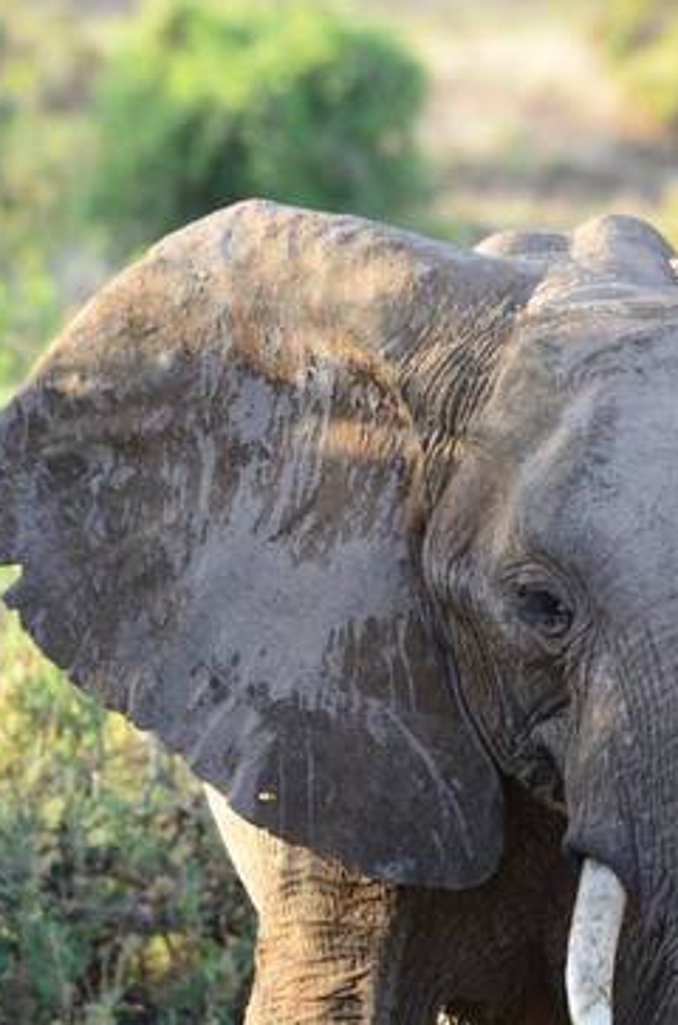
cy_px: 841
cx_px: 569
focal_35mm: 811
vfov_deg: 2.5
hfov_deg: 1.7
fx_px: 23041
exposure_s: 1/400
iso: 800
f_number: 5.3
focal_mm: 280
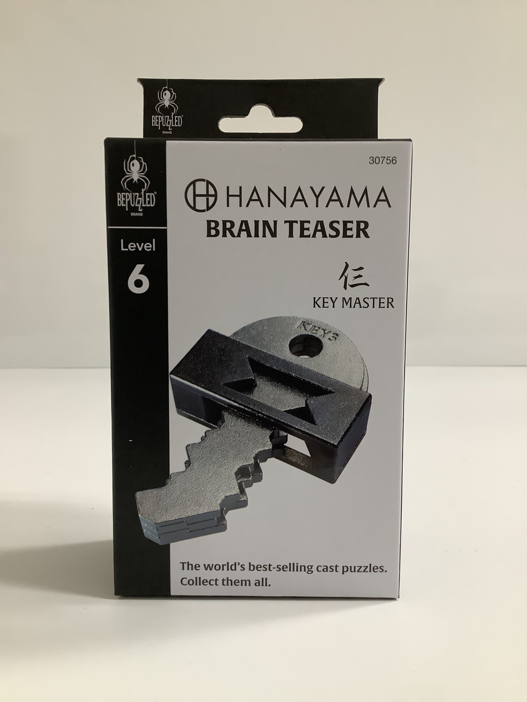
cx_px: 264
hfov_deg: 45.4
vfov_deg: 58.4
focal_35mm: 31
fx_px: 629
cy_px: 351
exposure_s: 1/60
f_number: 2.4
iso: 250
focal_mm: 3.3
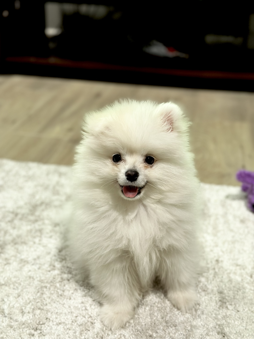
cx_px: 127
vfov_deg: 39.7
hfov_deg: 30.3
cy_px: 170
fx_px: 470
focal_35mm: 48
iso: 400
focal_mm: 6.86
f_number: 1.78
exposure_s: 1/60
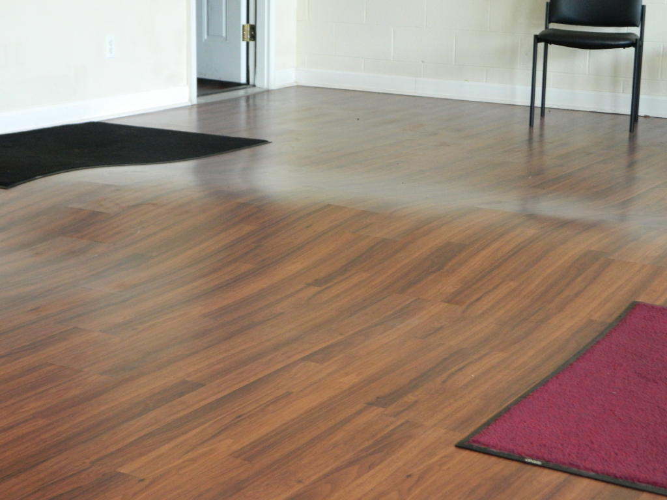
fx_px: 1349
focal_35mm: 70
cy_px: 250
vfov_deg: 21.0
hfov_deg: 27.8
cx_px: 334
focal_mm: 12.6
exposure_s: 1/40
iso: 400
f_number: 4
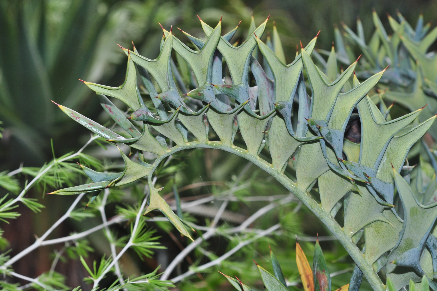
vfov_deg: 15.0
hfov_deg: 22.4
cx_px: 219
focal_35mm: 91
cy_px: 145
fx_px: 1105
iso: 200
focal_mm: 60
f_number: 9
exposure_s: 1/60
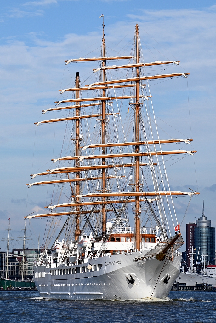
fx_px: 1076
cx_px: 108
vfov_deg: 17.0
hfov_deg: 11.5
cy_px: 162
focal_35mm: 120
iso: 100
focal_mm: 120
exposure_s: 1/500
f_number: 5.6
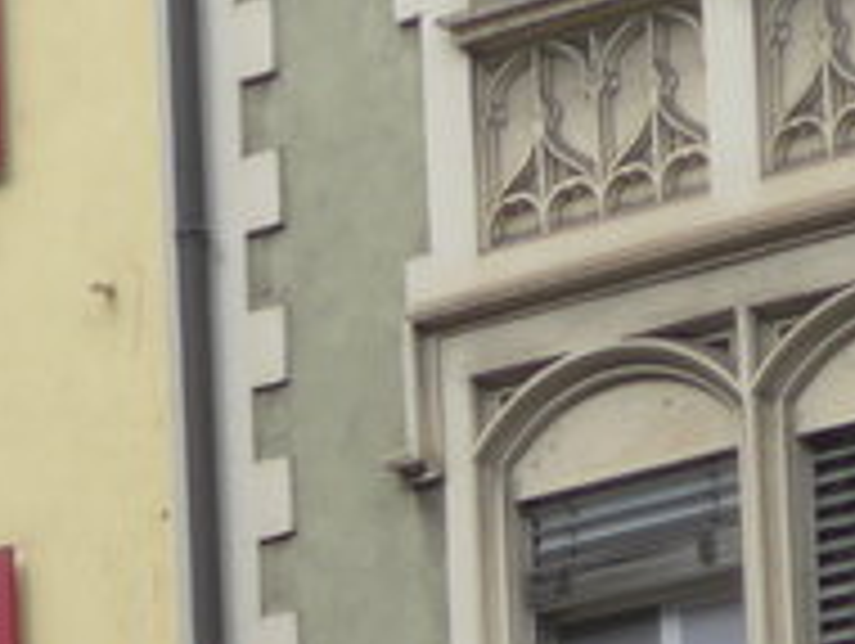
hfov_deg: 5.8
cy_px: 1585
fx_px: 7790
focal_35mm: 315
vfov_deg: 4.6
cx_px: -1791
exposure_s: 1/800
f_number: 3.3
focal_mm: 10.7
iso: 80
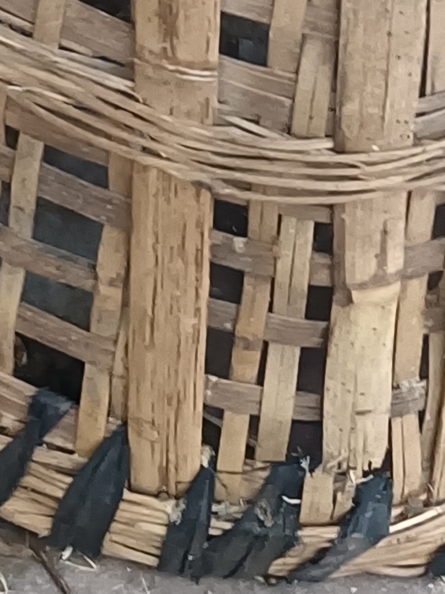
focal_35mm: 168
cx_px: 237
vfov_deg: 11.4
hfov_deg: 8.8
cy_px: -227
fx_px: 2882
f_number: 1.9
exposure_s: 1/100
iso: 566
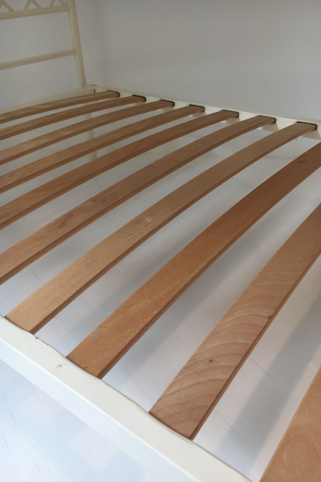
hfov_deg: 42.3
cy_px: 243
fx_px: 415
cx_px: 169
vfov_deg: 60.3
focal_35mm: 31
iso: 32
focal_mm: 4.15
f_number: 2.2
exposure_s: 1/50
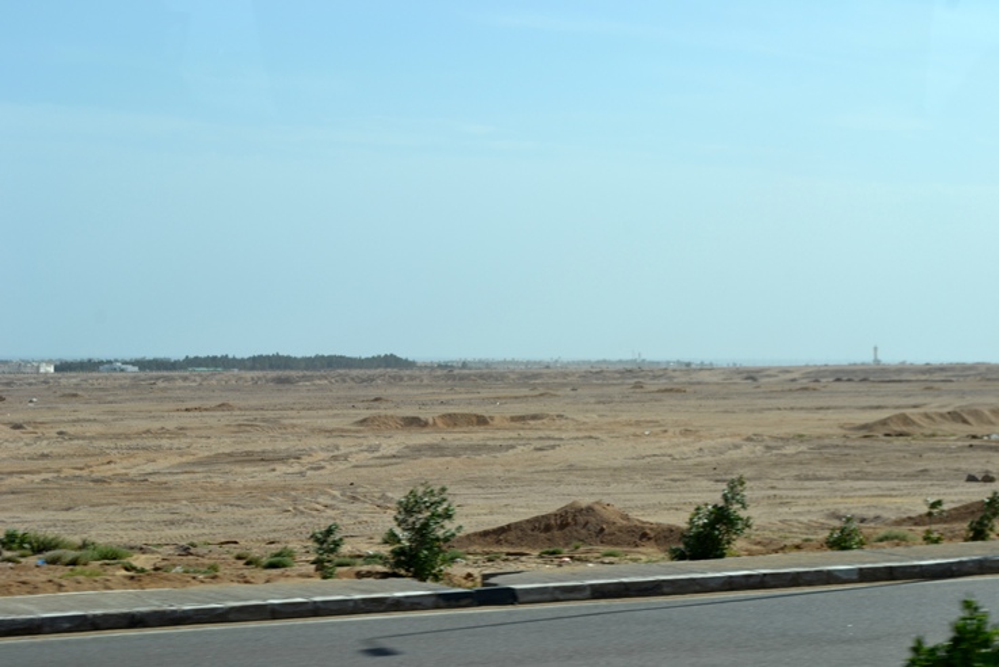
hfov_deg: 24.6
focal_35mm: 82
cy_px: 334
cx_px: 500
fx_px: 2290
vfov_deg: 16.6
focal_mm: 55
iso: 100
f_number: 8
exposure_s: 1/250
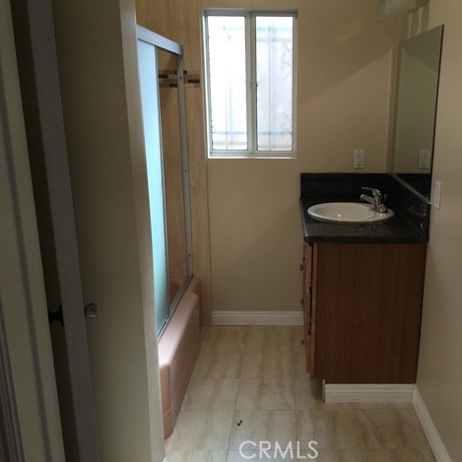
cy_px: 228
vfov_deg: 47.2
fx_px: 528
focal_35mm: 35
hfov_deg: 46.7
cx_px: 295
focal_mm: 4.15
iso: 32
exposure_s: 1/256
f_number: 2.2
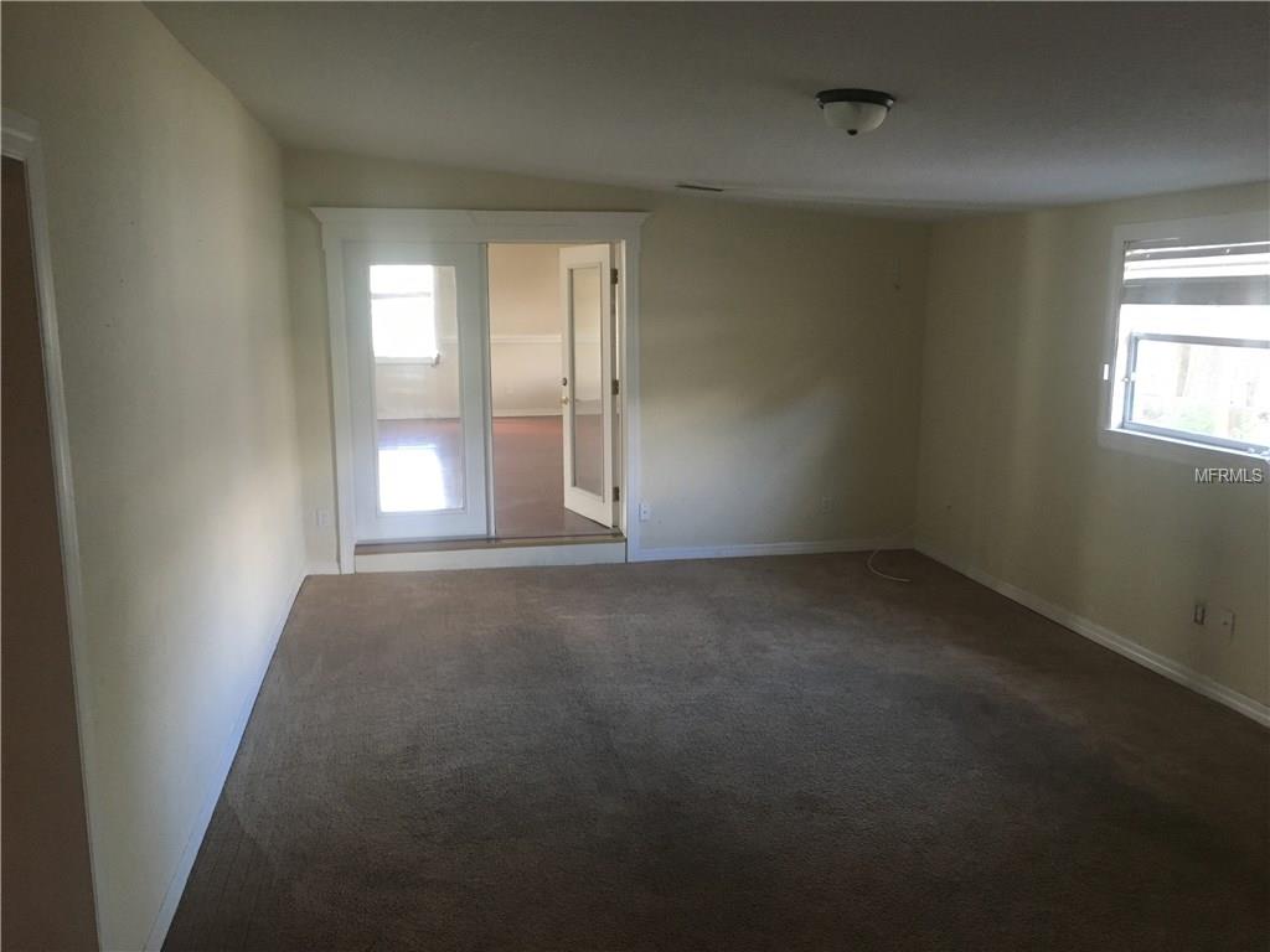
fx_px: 1064
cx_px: 635
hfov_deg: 61.7
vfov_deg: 48.2
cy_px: 476
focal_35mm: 29
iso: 160
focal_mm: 4.15
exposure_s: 1/30
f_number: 2.2
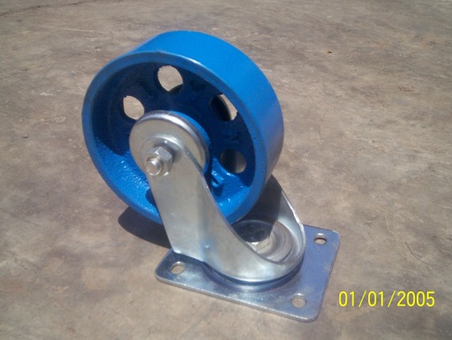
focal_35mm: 37
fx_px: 483
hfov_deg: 50.1
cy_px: 171
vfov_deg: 38.7
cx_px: 226
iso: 100
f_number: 4.5
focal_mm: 5.9
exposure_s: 1/850
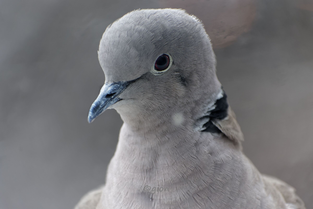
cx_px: 156
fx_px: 3912
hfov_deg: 4.6
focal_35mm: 450
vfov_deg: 3.1
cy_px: 104
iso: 640
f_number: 6.3
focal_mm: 300
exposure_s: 1/60
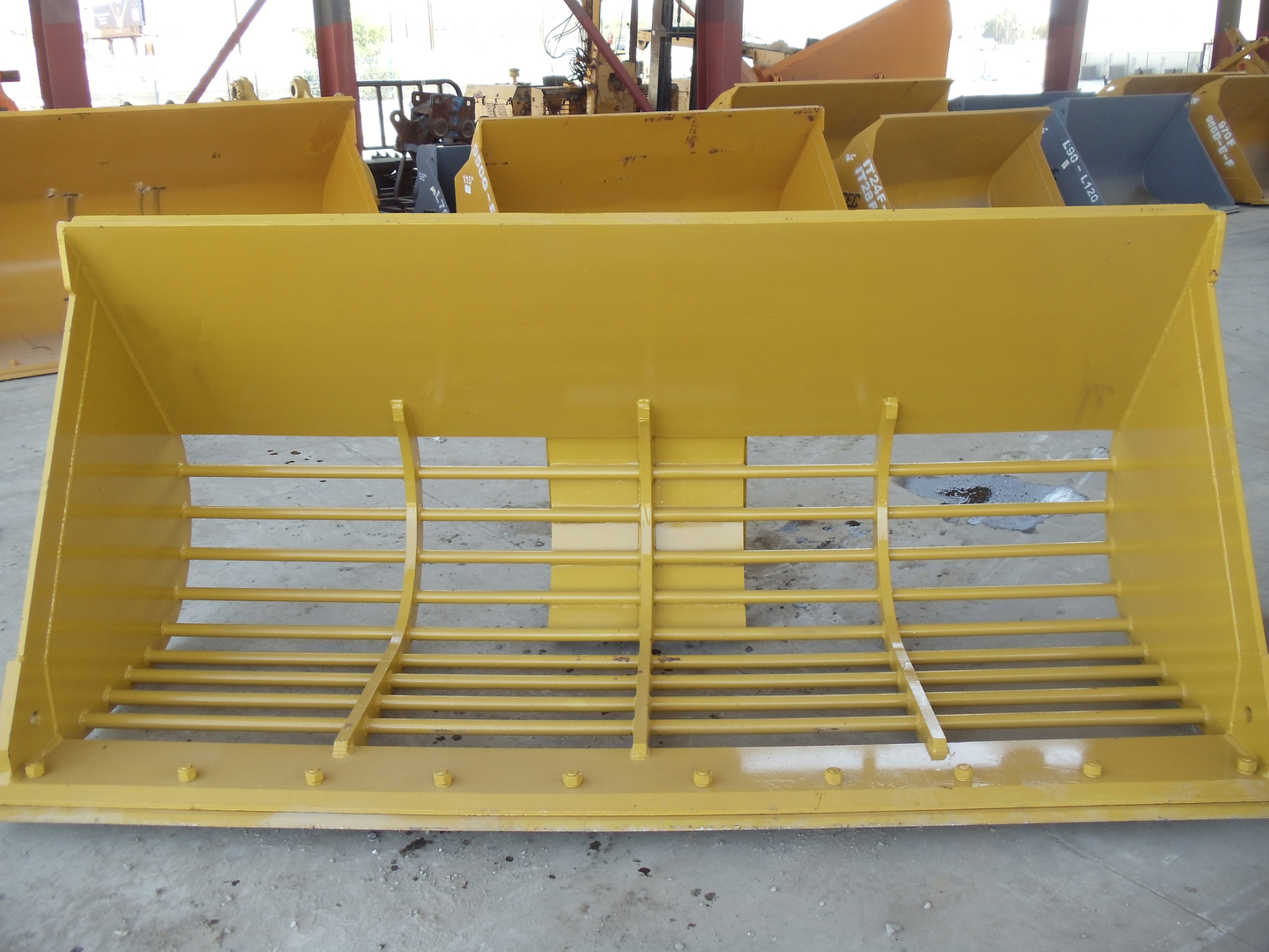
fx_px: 1613
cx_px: 634
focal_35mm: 44
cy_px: 476
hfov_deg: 42.9
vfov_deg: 32.9
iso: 80
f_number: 3.5
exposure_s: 1/60
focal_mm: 6
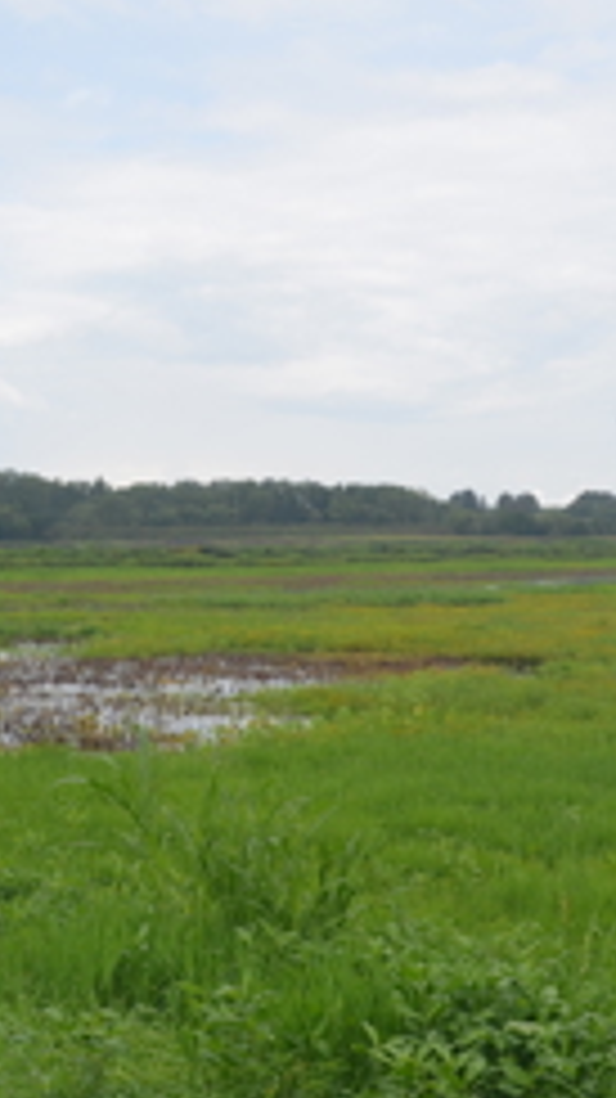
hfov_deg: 22.9
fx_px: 1512
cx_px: 216
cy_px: 558
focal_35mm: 52
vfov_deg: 39.9
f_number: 8
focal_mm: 18
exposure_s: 1/250
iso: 140
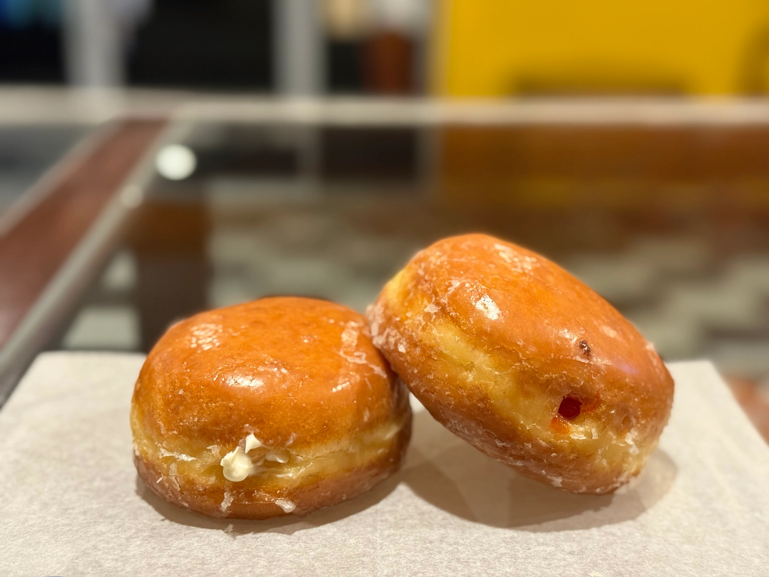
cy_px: 288
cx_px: 384
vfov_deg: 30.3
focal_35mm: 48
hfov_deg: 39.7
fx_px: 1066
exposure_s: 1/40
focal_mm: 6.76
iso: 250
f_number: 1.78
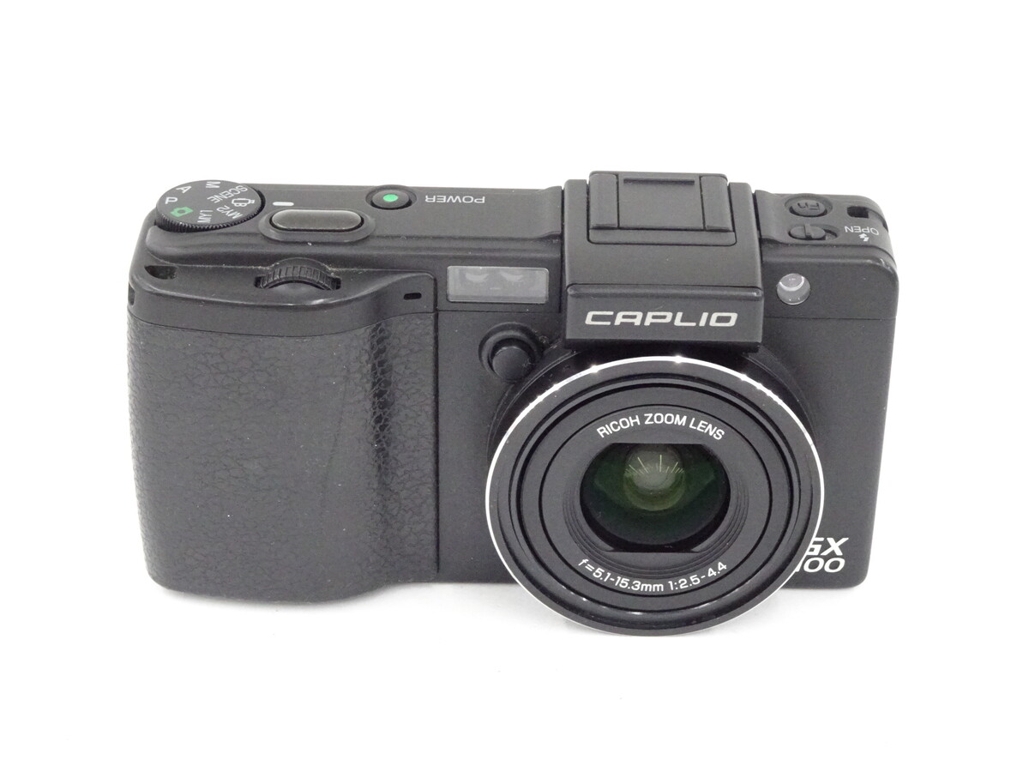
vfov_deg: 19.6
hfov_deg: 26.0
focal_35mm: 75
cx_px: 514
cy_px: 386
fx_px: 2229
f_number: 5
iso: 1250
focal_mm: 12.87
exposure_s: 1/80
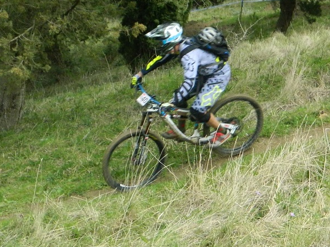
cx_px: 220
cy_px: 88
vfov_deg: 26.4
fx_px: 524
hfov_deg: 34.6
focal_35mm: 55
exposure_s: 1/320
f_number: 3.5
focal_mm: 7.3
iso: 250
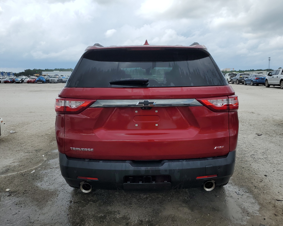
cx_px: 149
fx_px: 235
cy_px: 115
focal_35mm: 28
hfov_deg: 62.2
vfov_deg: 51.5
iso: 50
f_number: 1.5
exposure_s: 1/2000
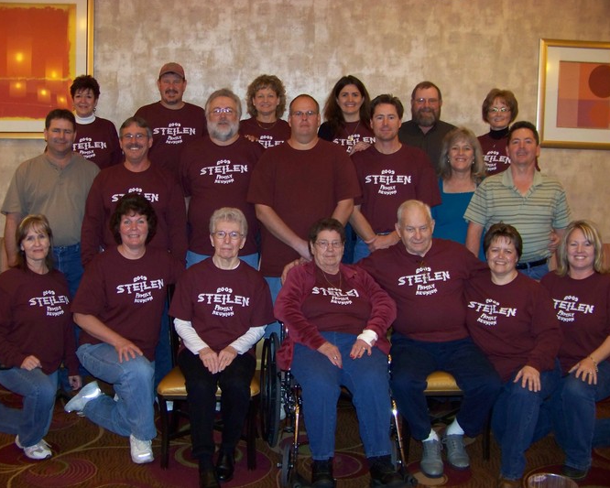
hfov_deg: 47.9
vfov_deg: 39.2
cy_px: 242
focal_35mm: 38
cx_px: 291
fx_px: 686
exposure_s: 1/30
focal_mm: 5.85
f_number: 2.8
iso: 200
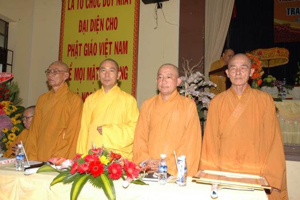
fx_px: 300
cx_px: 150
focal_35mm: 36
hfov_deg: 53.1
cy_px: 100
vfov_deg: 36.9
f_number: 7.1
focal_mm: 24
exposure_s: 1/60
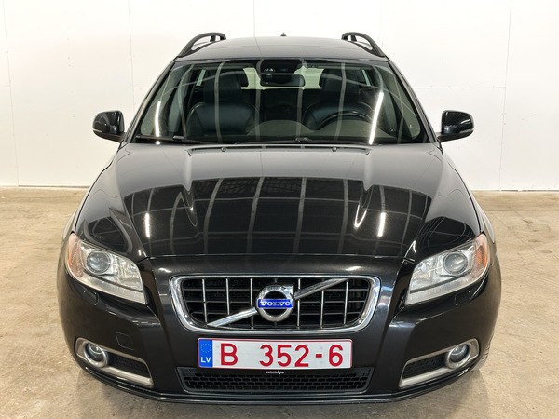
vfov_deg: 30.3
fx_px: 775
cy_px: 210
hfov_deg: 39.7
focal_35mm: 48
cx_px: 280
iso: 160
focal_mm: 6.86
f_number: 1.8
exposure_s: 1/50
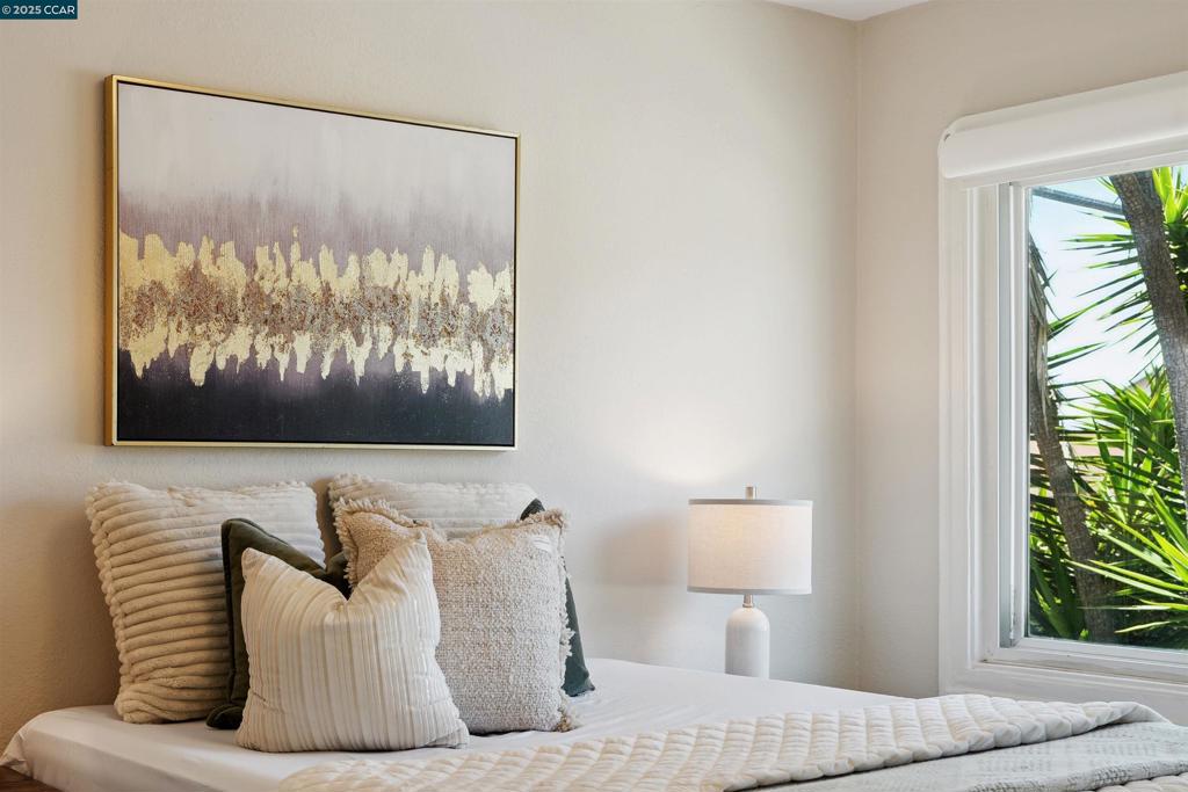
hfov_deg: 38.2
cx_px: 594
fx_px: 1716
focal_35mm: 52
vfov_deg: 26.0
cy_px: 396
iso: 100
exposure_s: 1/15
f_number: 5.6
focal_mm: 35
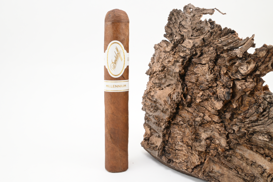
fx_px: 233
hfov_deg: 60.7
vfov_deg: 42.6
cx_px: 136
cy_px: 91
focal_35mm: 31
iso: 640
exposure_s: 1/15
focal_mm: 20.5
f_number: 22
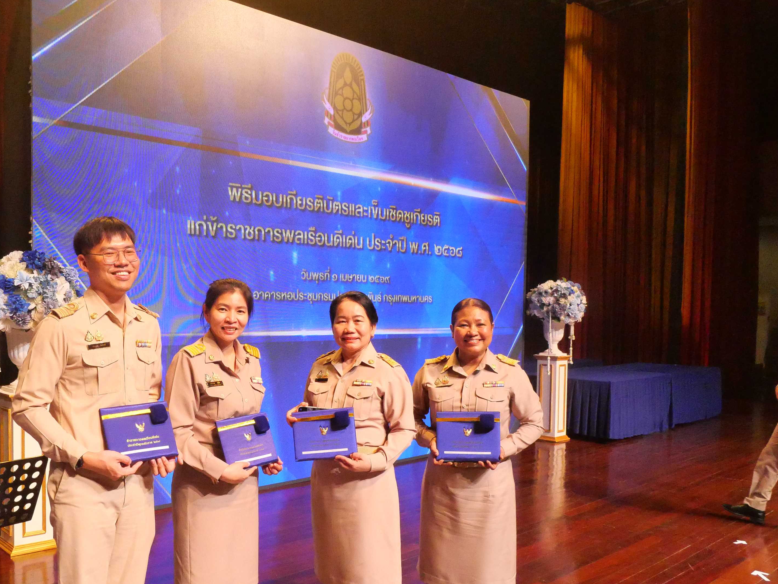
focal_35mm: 30
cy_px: 335
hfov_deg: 59.0
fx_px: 674
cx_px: 280
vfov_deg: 46.7
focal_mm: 12
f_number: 5.6
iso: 6400
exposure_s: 1/250
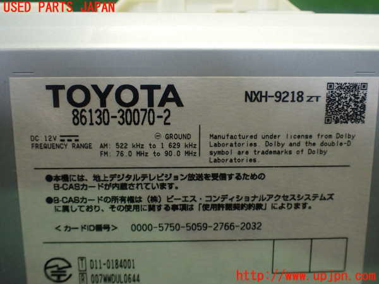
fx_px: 328
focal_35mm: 30
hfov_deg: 60.0
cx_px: 190
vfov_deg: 46.8
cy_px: 142
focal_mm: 5.4
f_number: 2.3
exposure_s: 1/125
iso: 400
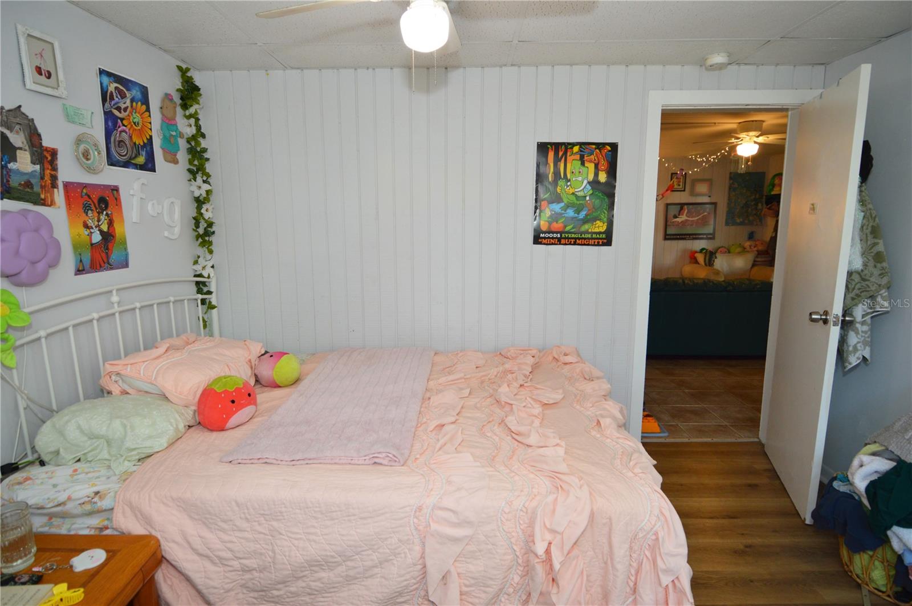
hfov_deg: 90.1
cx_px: 456
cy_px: 303
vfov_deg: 67.3
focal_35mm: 18
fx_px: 455
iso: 500
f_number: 4
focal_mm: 12
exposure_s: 1/60
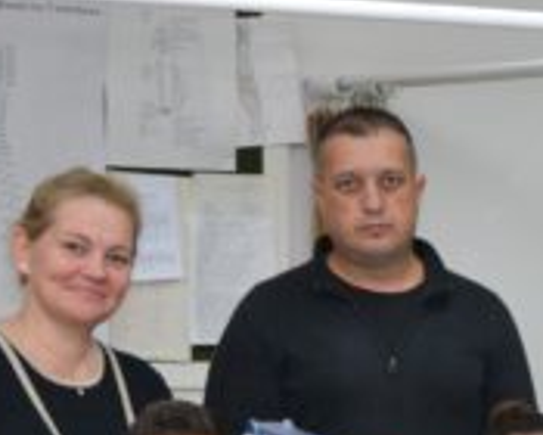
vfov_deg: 10.2
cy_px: 524
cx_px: 903
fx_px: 2395
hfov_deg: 12.1
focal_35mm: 149
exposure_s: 1/60
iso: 800
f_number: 5
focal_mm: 24
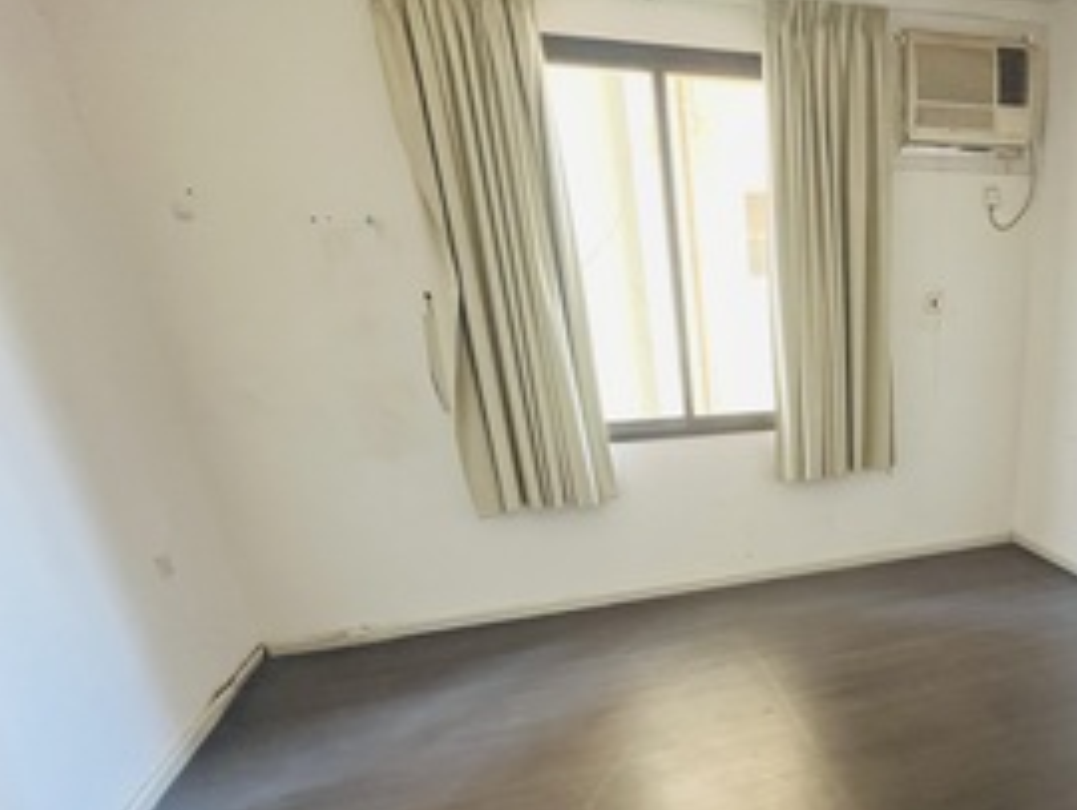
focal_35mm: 22
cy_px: 573
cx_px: 840
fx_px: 685
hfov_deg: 69.9
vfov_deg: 59.0
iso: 250
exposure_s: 1/74
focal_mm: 1.57
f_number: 1.8
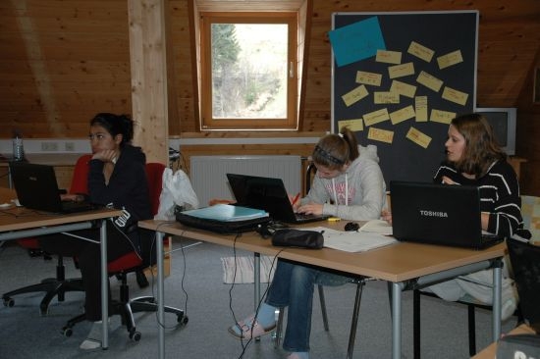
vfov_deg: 26.5
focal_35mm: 51
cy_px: 180
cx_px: 270
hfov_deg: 38.9
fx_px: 765
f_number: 4.5
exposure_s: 1/60
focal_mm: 34
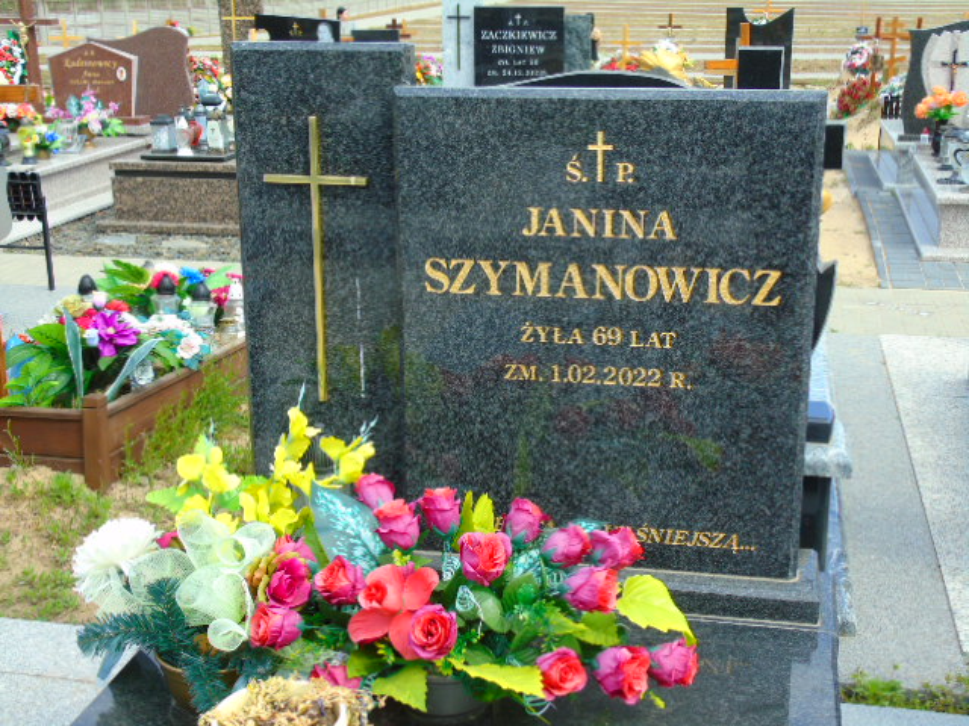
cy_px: 363
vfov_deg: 31.5
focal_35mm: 46
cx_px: 484
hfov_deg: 41.2
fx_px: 1288
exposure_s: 1/250
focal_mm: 8.2
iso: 80
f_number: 4.1
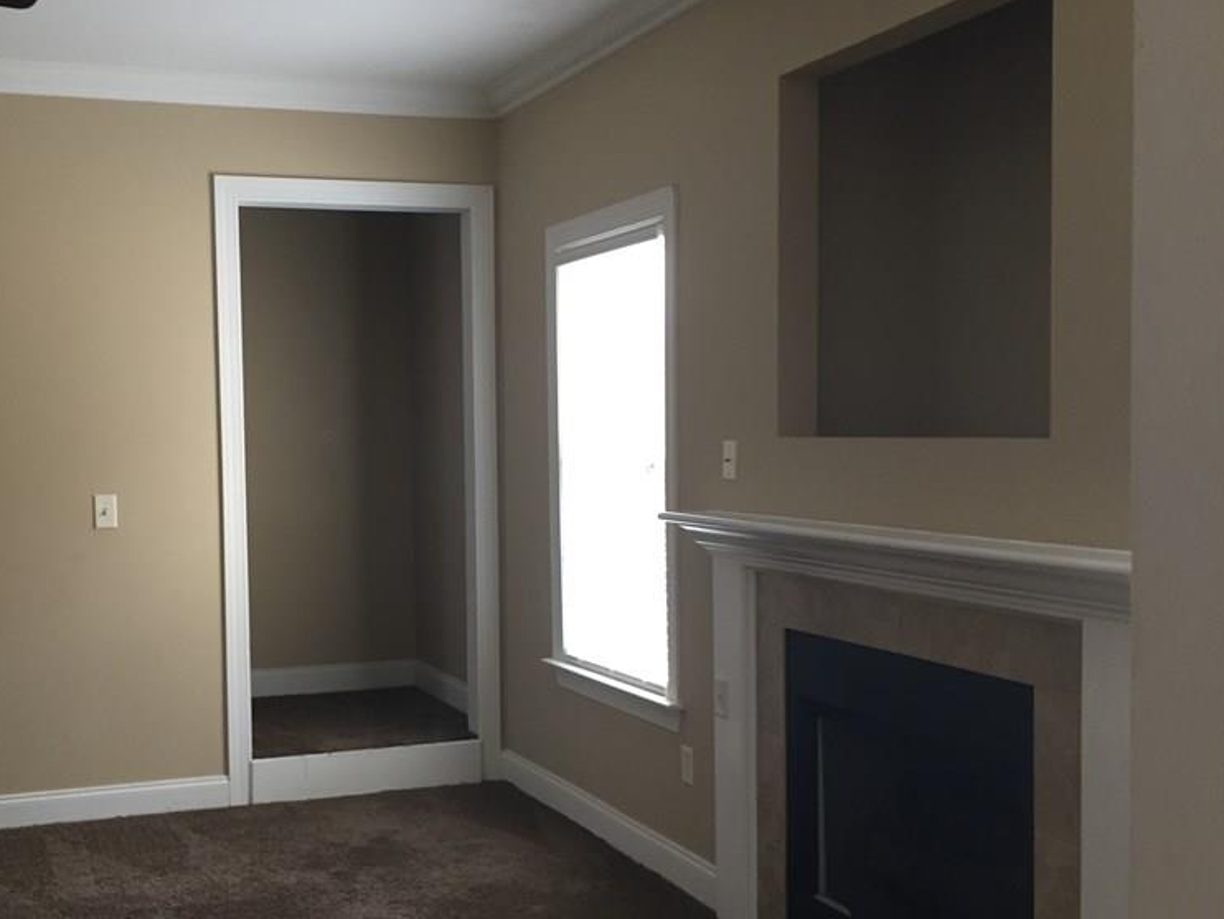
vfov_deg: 36.0
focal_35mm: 40
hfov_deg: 45.9
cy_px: 497
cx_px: 389
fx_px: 1415
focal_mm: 4.15
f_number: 2.2
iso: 100
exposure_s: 1/30
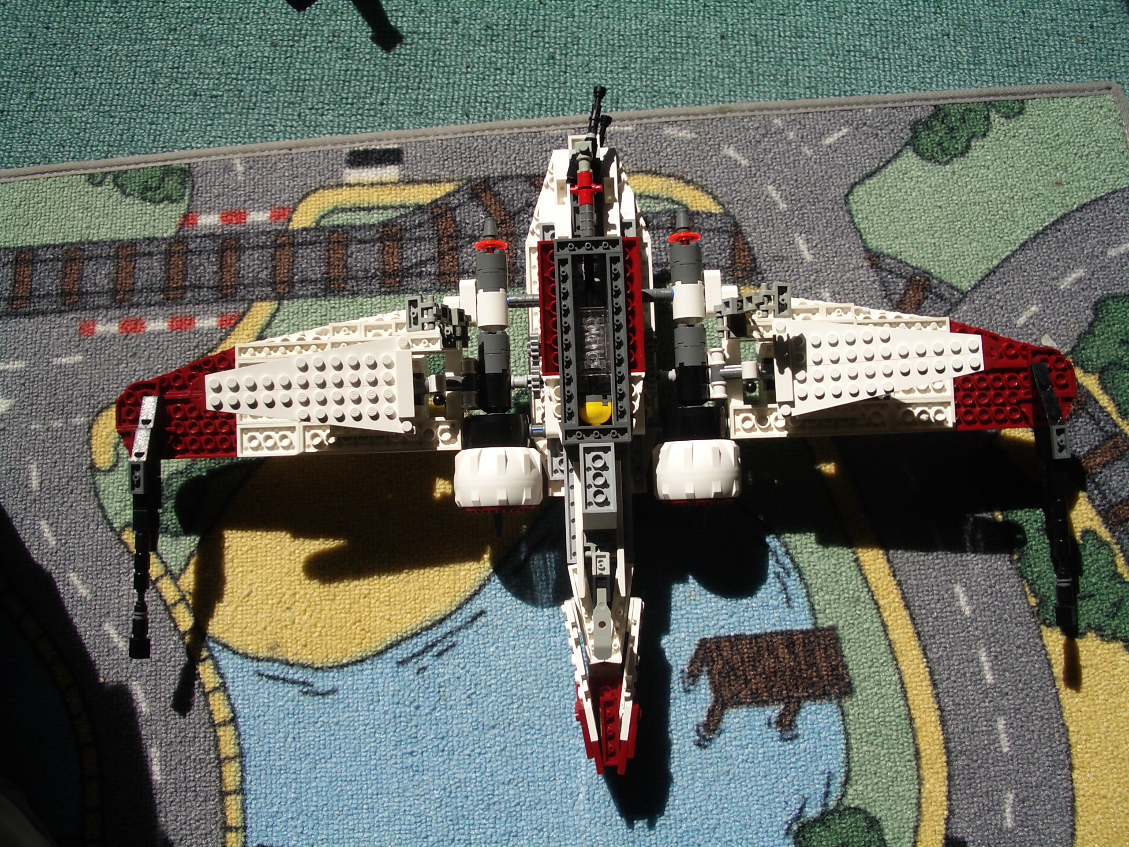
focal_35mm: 35
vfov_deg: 40.7
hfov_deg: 52.6
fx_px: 1142
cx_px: 564
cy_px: 424
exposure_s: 1/400
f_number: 4.3
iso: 80
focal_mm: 5.8
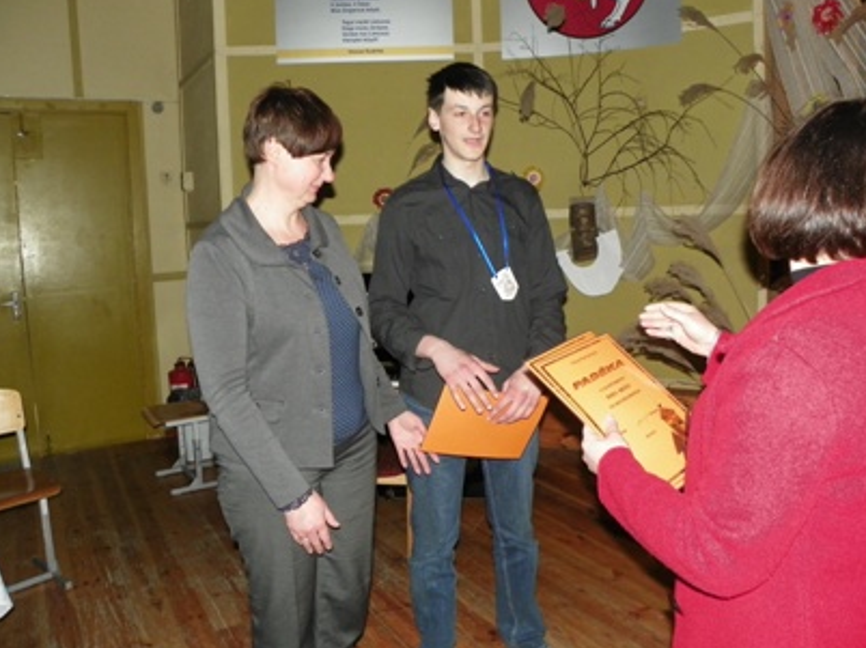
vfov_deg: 48.1
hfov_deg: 61.7
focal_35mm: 29
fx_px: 725
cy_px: 299
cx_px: 439
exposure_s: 1/30
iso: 200
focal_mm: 4.6
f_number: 2.8
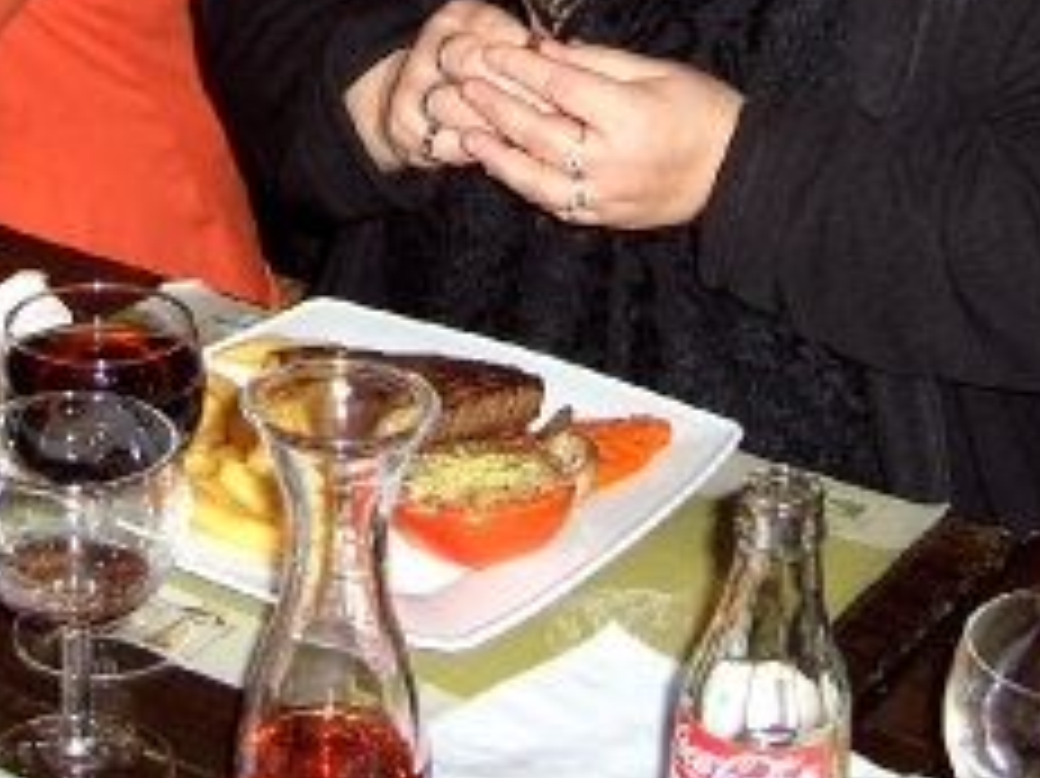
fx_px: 2883
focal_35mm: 96
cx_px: 437
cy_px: -207
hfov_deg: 20.4
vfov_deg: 14.8
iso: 100
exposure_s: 1/50
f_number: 2.8
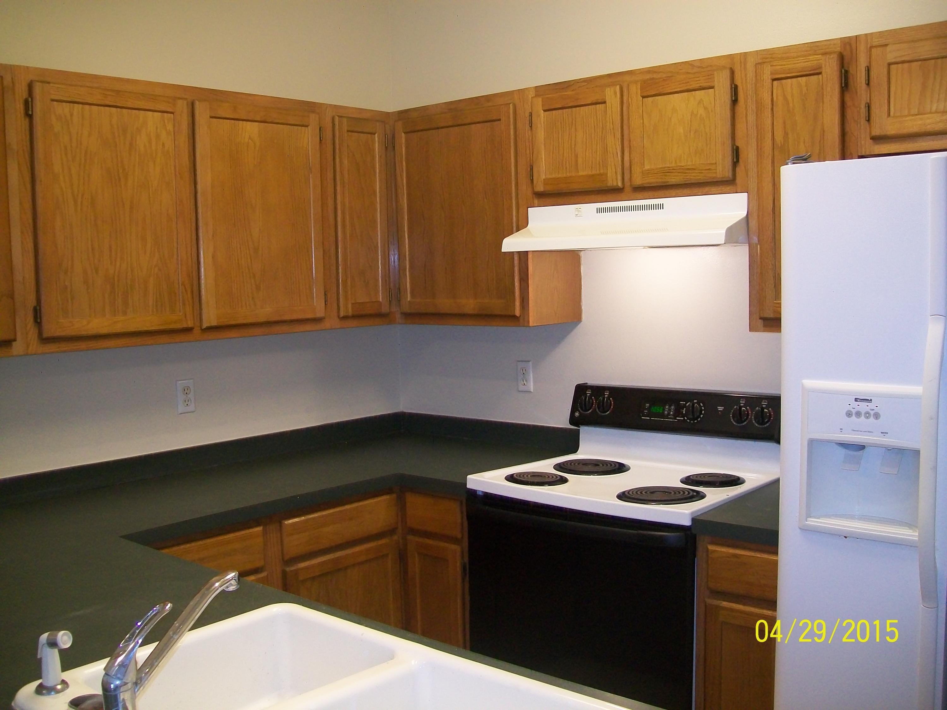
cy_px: 355
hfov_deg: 54.0
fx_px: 930
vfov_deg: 41.8
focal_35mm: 34
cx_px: 474
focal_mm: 6.1
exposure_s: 1/60
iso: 160
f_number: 2.7
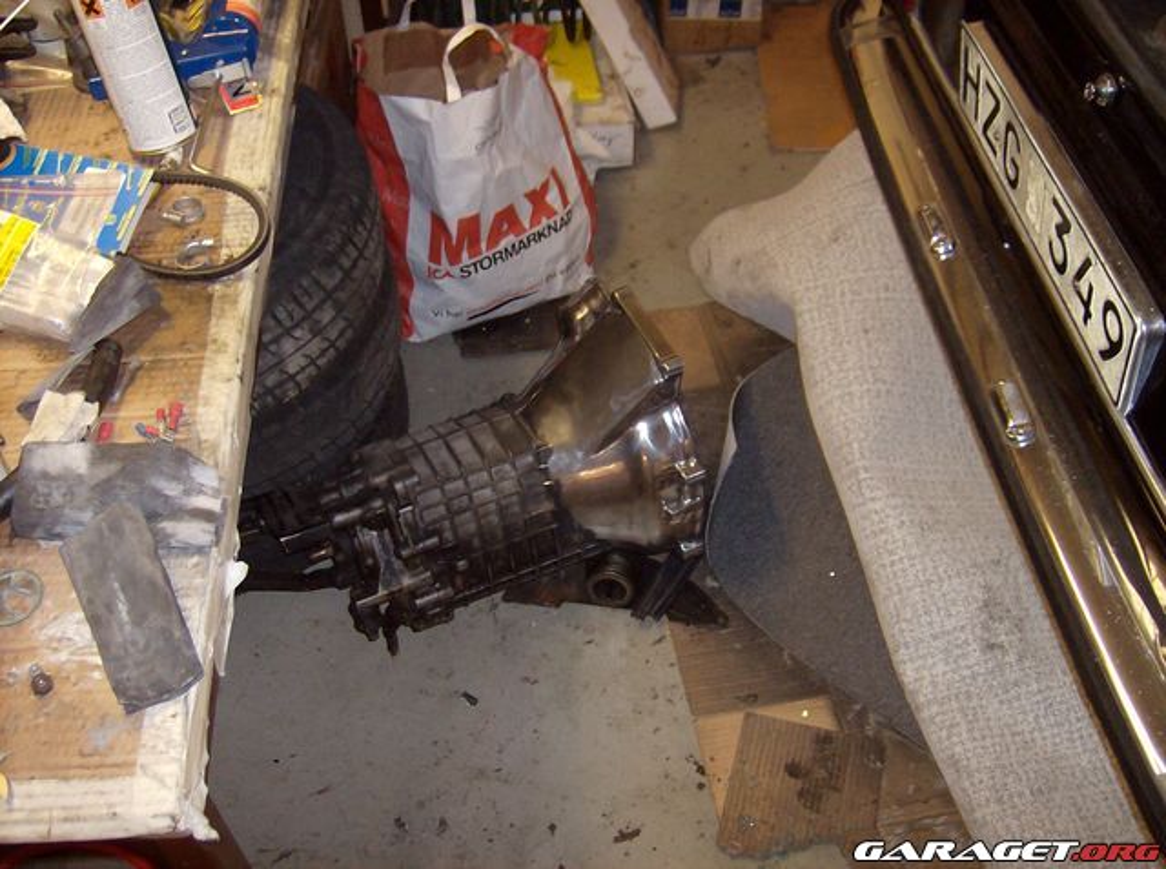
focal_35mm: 36
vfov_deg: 39.5
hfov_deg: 51.5
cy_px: 434
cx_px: 583
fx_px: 1210
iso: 200
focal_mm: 6
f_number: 2.8
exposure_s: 1/60
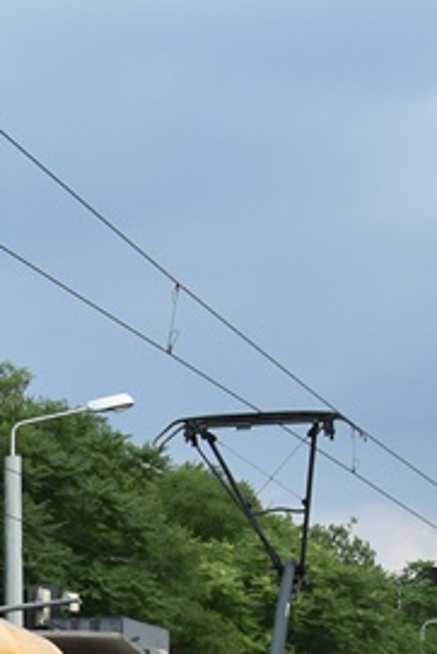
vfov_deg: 10.9
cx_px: -719
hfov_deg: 6.9
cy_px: 729
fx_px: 3382
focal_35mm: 186
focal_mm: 28
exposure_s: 1/500
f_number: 8
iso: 450
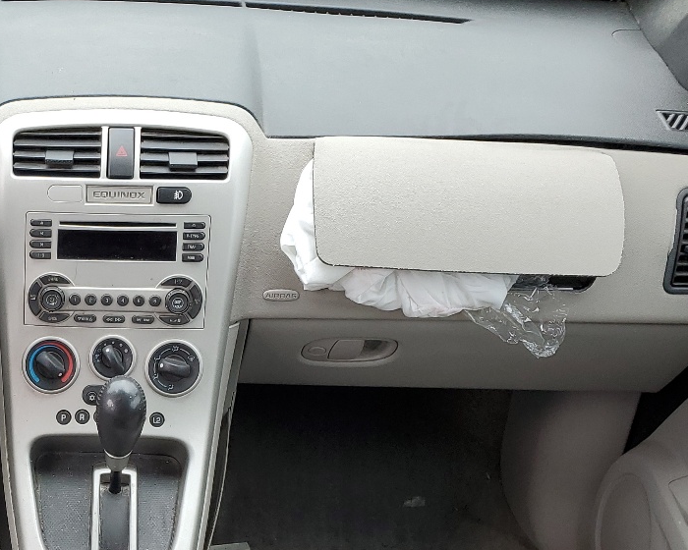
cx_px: 67
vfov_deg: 25.3
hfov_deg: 31.0
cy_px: 512
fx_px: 1181
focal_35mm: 58
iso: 50
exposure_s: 1/159
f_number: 1.5
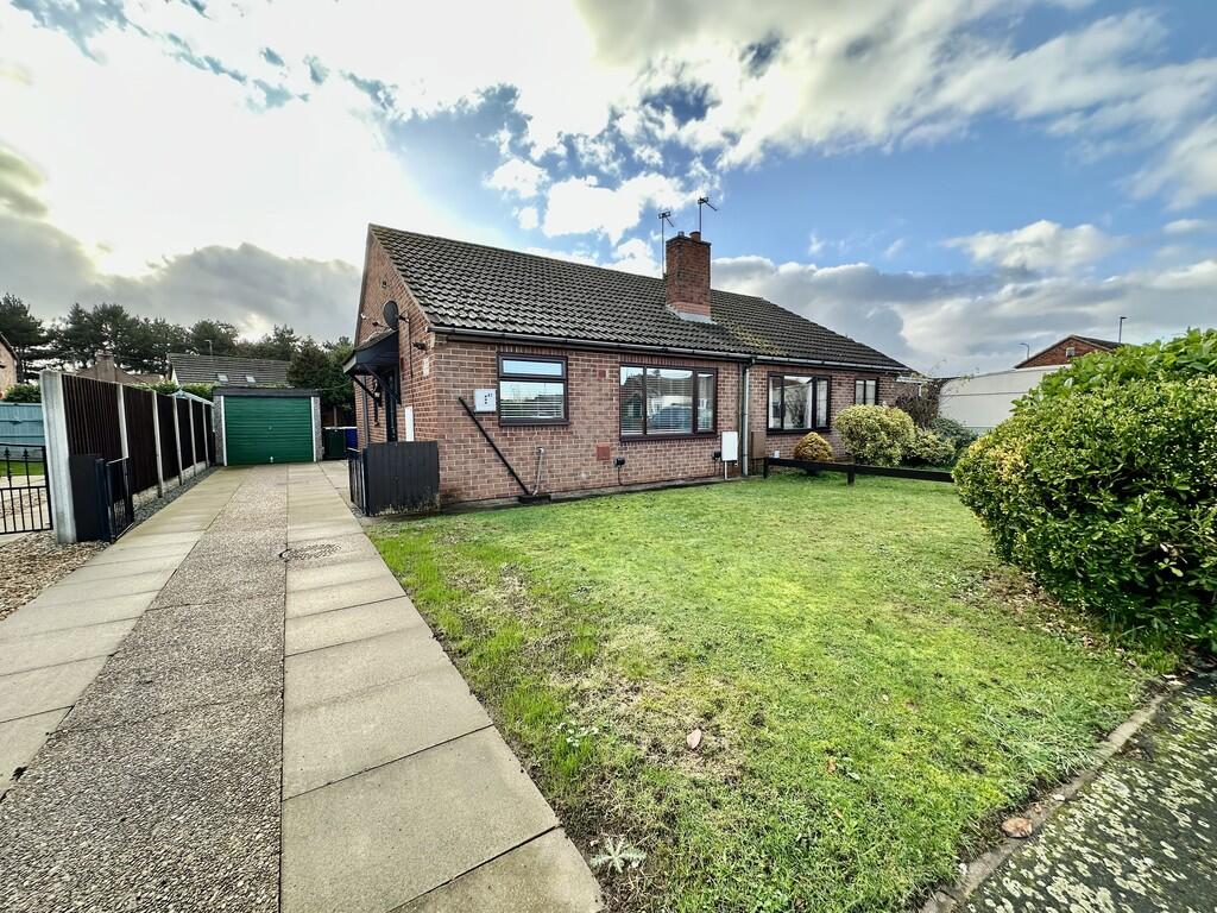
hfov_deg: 102.1
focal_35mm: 14
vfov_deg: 85.7
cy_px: 456
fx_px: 492
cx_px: 608
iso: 40
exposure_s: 1/252
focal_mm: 2.22
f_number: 2.2
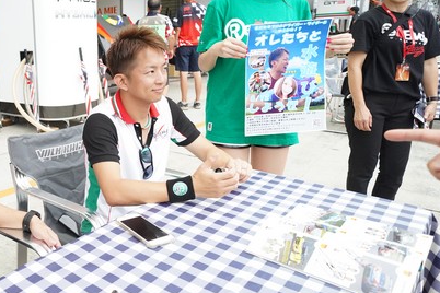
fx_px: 416
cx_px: 67
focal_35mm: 34
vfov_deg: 38.8
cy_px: 130
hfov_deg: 51.1
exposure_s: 1/640
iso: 5000
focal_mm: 19
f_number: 4.5
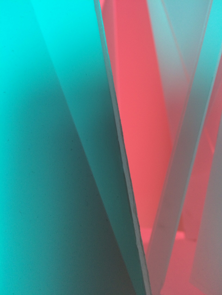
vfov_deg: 61.7
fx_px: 248
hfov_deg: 48.2
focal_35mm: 29
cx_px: 111
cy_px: 148
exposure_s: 1/33
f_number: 2.2
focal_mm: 4.15
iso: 40
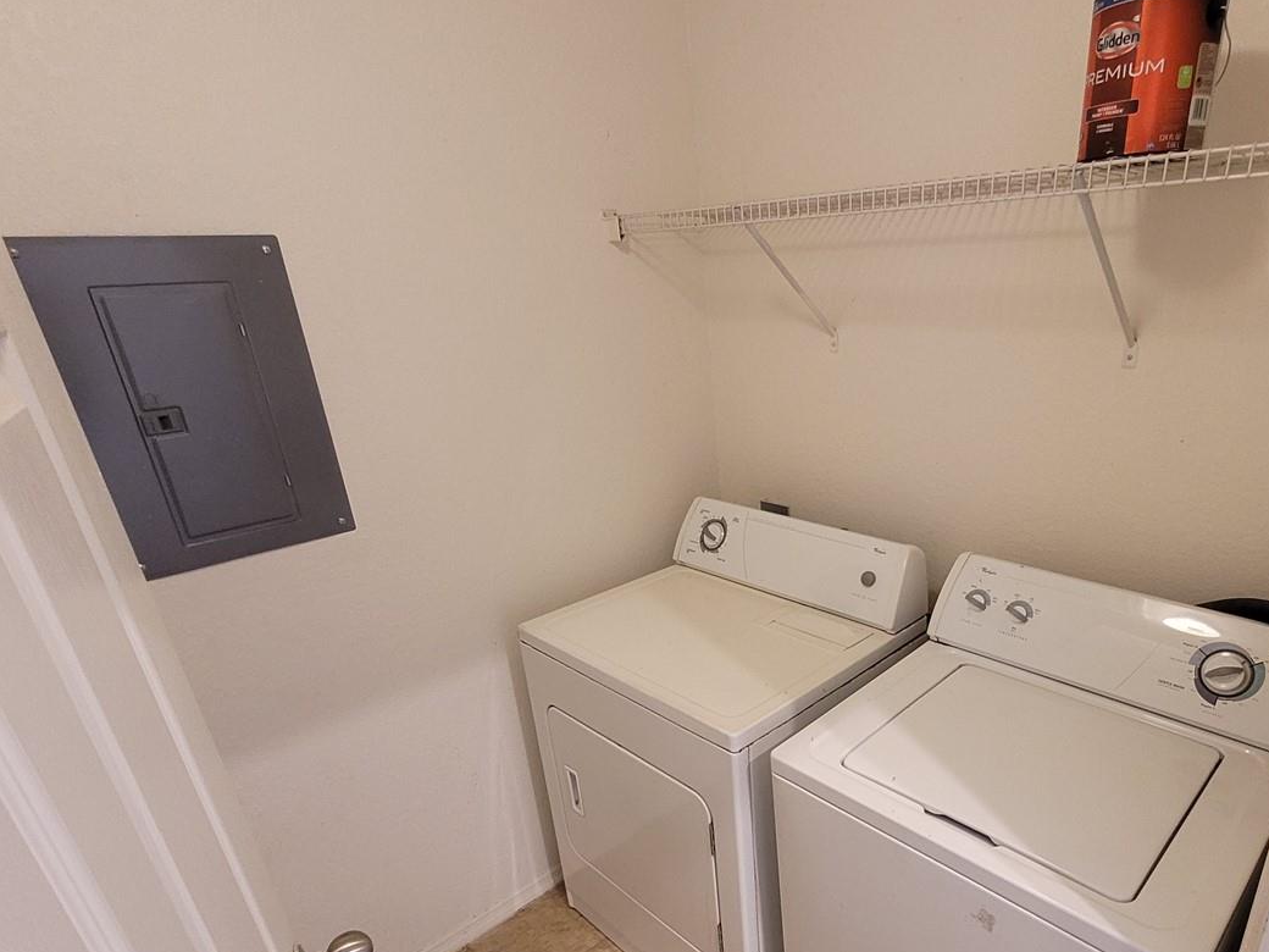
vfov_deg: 64.8
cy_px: 609
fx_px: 733
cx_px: 760
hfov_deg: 80.8
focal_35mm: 20
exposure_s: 1/40
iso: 320
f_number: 2.2
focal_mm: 1.74
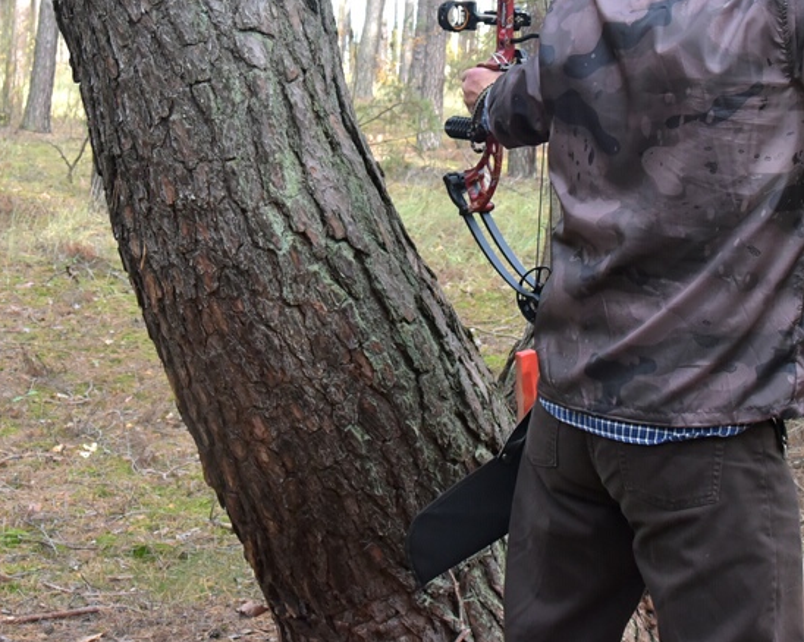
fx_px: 1713
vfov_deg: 20.8
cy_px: 59
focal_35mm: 72
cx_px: 417
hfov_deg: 26.4
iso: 2500
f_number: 7.1
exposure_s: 1/200
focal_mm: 35
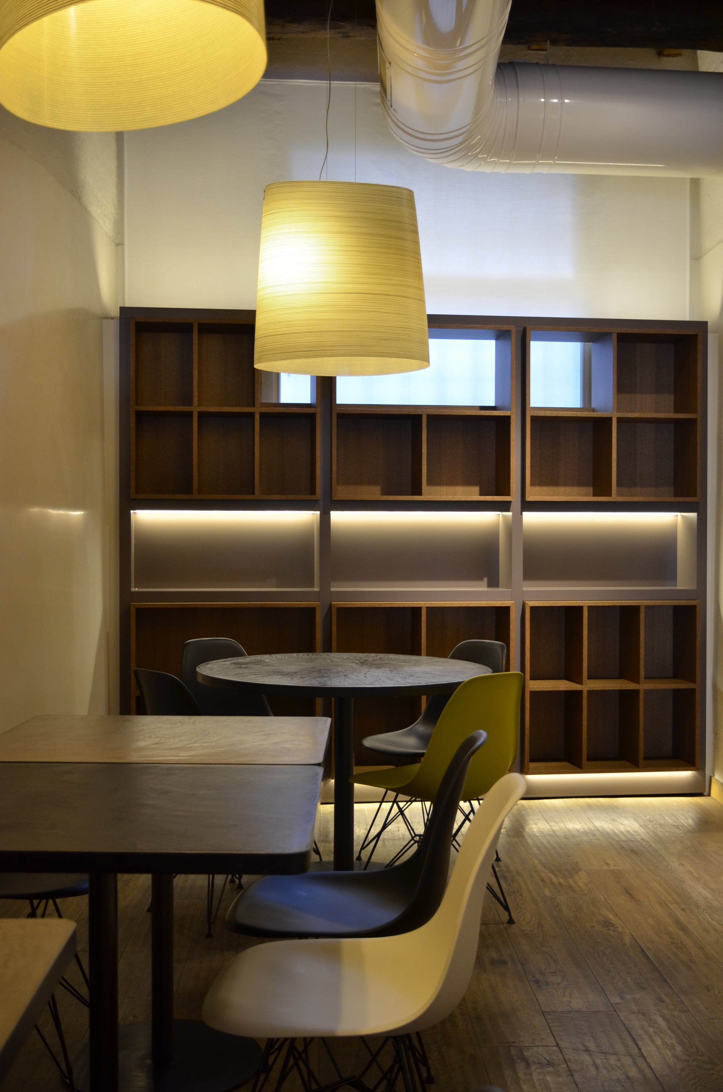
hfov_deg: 34.1
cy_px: 546
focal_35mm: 39
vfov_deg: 49.6
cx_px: 362
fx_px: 1180
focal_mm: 26
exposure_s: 1/20
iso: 500
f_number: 4.2
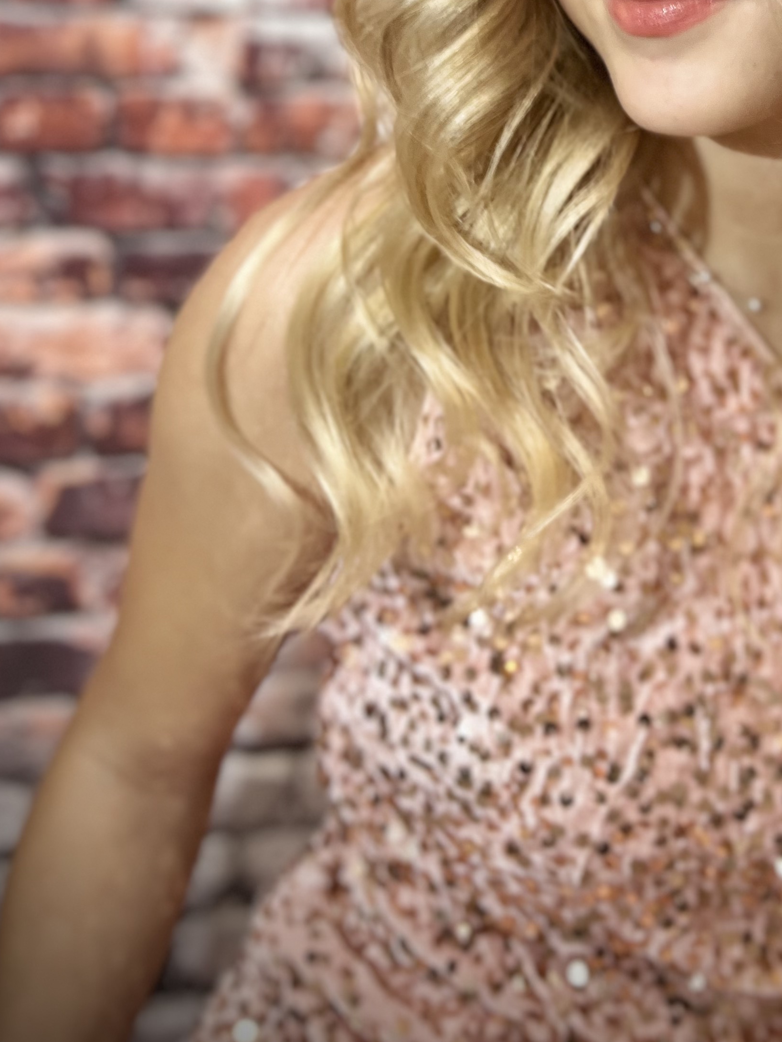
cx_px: 650
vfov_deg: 37.2
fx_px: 1446
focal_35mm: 48
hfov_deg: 29.4
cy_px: 109
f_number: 1.5
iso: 160
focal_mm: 5.7
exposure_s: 1/41
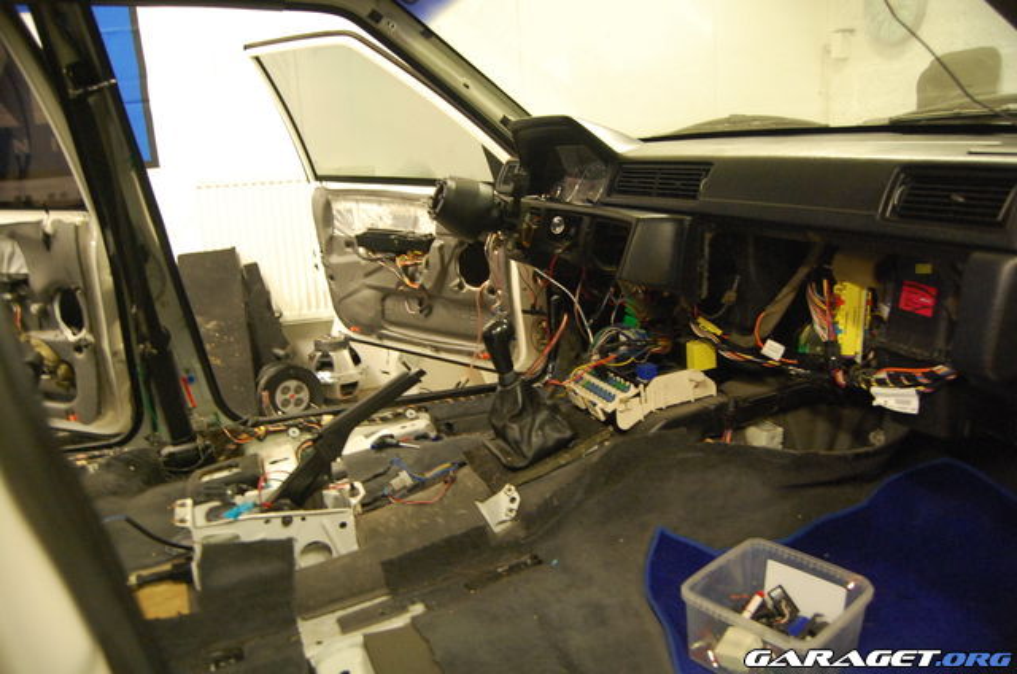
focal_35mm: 27
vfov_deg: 47.7
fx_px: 761
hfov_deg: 67.5
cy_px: 337
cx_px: 508
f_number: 3.5
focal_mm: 18
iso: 1600
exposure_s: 1/8
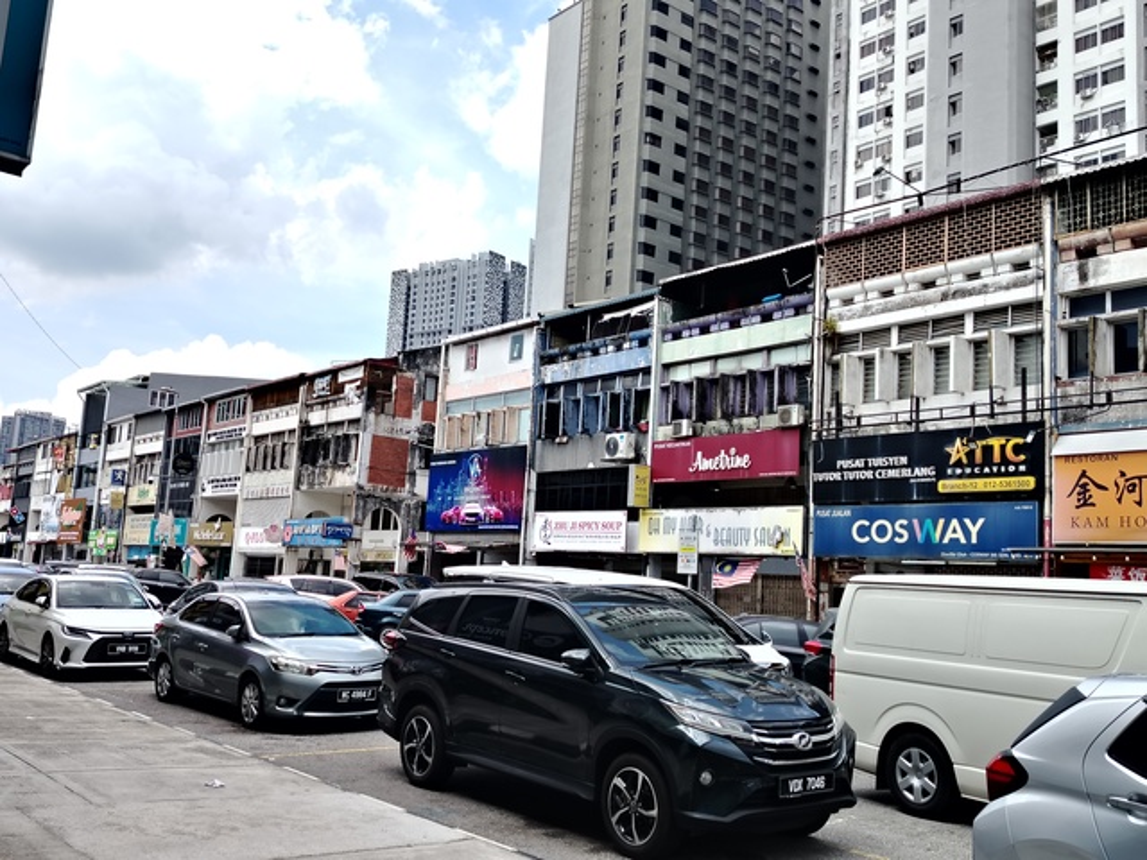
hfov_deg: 54.0
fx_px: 1127
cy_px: 430
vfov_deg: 41.8
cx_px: 574
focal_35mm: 34
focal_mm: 5.25
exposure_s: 1/900
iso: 182
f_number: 1.75
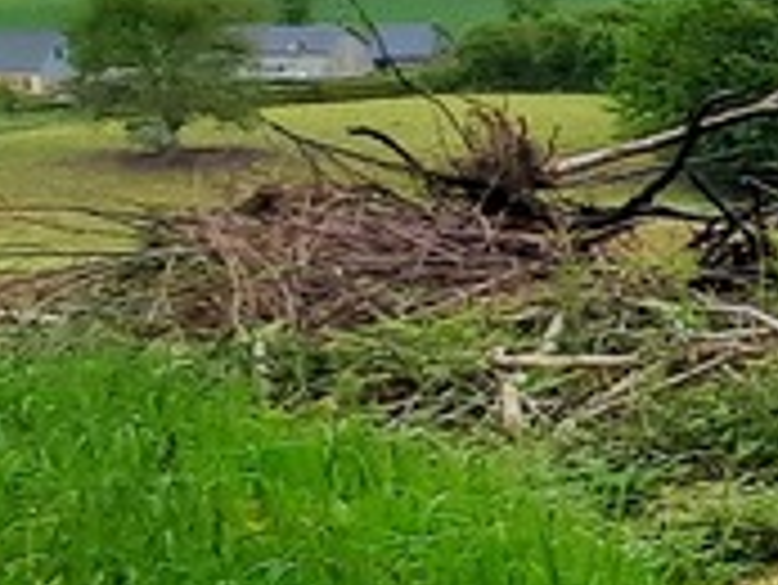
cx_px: 2658
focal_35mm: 90
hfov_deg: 9.8
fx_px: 2024
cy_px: 122
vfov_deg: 16.3
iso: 40
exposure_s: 1/1330
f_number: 2.2
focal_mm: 1.74
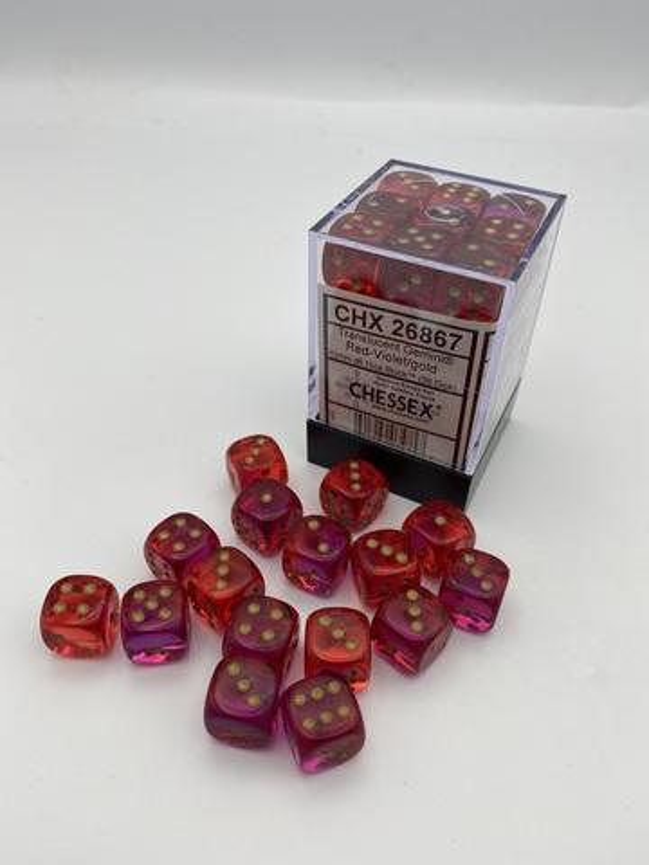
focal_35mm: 26
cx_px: 324
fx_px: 650
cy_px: 432
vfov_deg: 67.3
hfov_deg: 53.1
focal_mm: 4.25
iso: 32
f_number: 1.8
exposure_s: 1/194
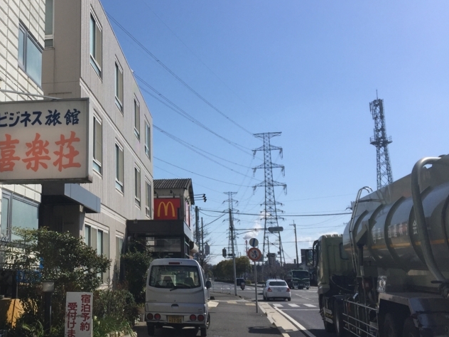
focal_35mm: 47
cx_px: 89
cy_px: 154
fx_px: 610
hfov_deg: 38.9
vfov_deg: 30.9
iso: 32
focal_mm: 4.15
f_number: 2.2
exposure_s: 1/3597
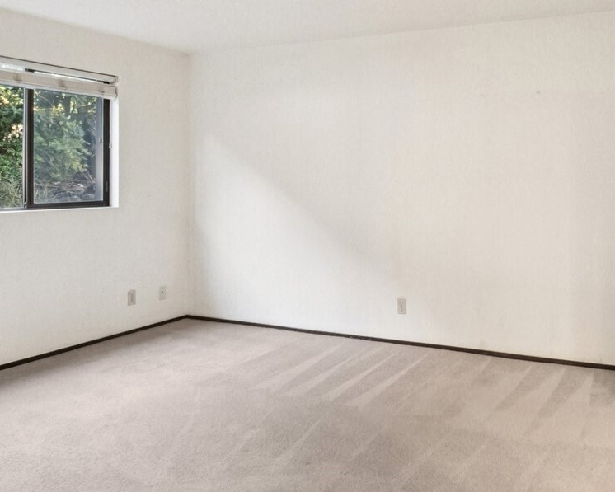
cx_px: 451
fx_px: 583
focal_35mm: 32
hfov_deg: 53.5
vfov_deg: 45.4
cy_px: 181
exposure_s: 1/30
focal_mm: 10
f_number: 9
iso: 4000
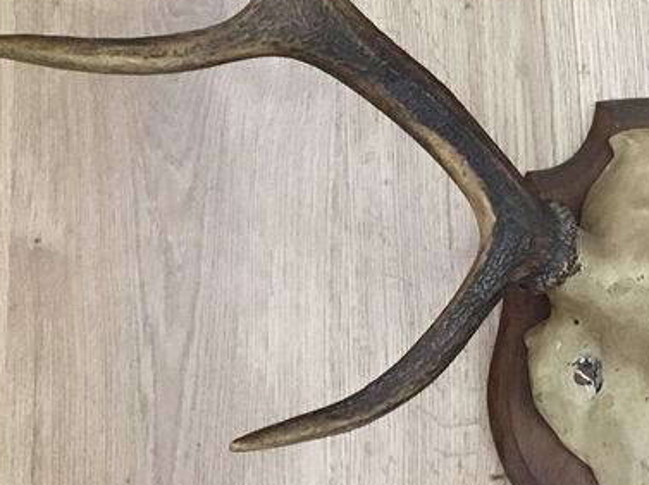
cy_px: -14
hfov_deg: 23.6
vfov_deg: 18.5
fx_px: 1442
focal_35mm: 77
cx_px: 735
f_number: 2.2
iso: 200
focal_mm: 4.15
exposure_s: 1/20
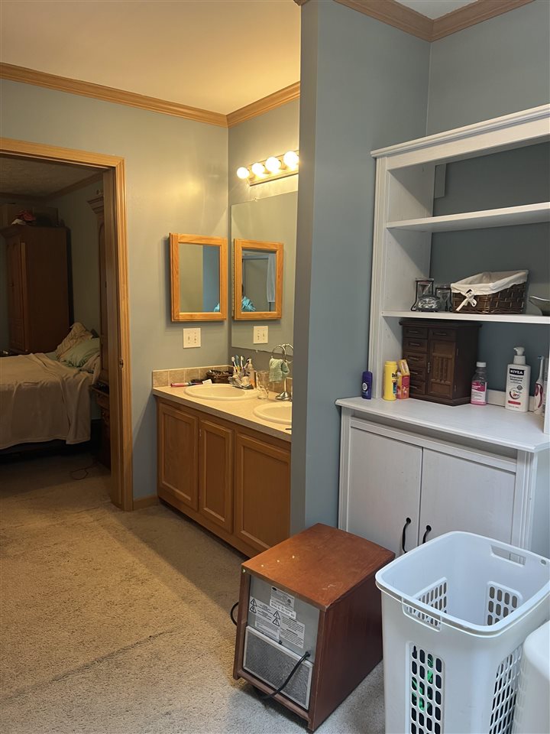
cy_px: 367
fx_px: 551
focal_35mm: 26
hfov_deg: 53.1
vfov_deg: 67.3
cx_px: 275
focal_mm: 5.7
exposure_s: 1/60
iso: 80
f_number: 1.5
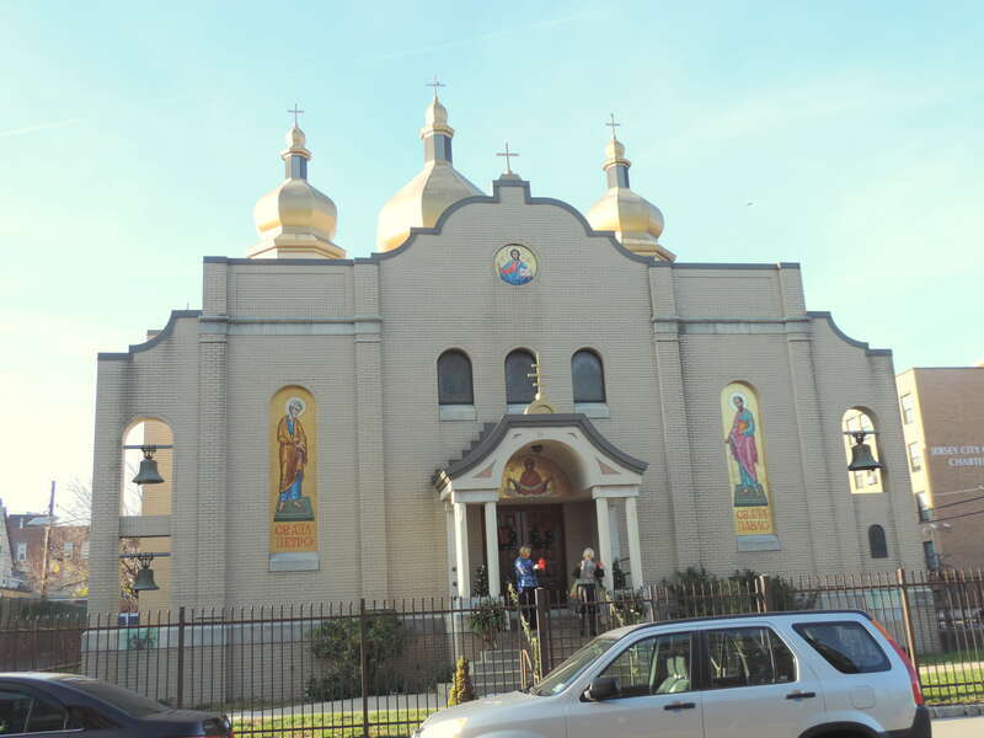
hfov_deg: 52.6
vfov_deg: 40.7
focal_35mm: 35
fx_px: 995
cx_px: 492
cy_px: 369
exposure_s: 1/200
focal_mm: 6.2
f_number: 3.3
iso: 80
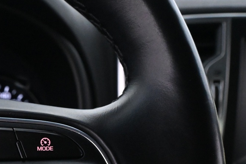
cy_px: 176
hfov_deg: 29.9
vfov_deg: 20.1
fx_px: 444
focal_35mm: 65
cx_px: 34
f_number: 6.3
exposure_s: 1/30
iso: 5000
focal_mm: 18
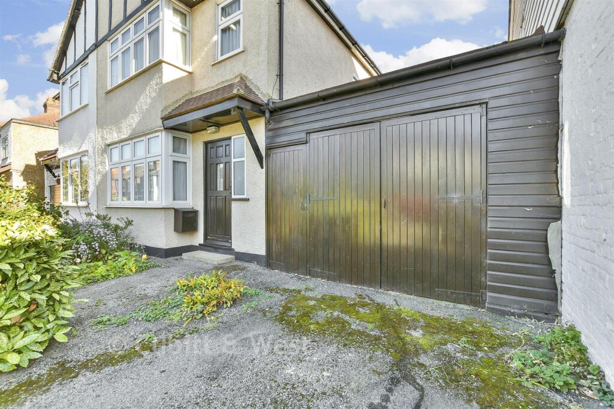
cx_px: 307
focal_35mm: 15
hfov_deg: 100.4
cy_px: 204
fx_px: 256
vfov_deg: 77.3
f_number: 8
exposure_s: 1/40
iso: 160
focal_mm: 10
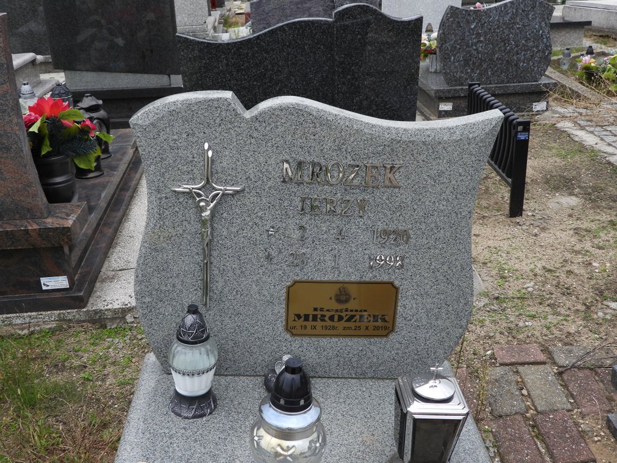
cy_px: 232
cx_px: 308
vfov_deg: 37.7
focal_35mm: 38
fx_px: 677
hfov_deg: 49.0
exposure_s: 1/320
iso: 100
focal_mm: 6.8
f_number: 3.2
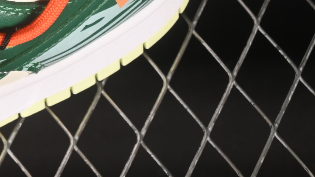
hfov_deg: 7.0
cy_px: -81
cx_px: -224
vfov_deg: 4.0
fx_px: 2531
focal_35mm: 303
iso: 160
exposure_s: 1/80
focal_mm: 50
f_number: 7.1
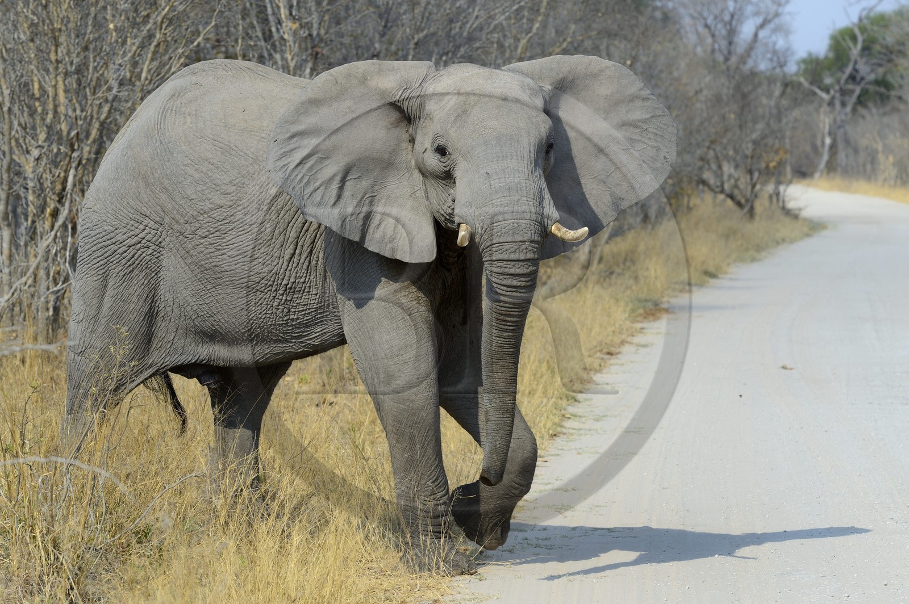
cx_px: 454
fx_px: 5046
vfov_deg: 6.9
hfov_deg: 10.3
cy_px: 302
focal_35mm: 200
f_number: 10
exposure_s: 1/640
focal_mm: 200
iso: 400
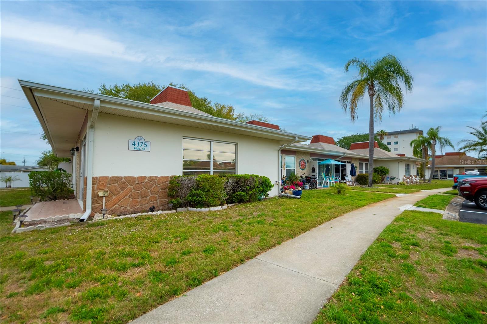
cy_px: 162
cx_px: 244
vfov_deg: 77.3
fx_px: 203
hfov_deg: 100.4
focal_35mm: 15
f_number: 8
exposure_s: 1/5000
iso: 400
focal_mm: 10
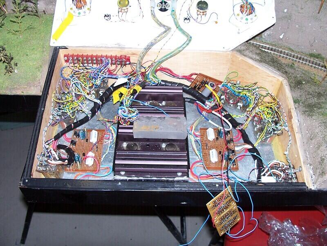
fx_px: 331
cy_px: 123
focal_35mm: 35
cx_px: 164
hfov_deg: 52.6
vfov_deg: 40.7
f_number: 2.8
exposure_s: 1/60
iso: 140
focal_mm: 6
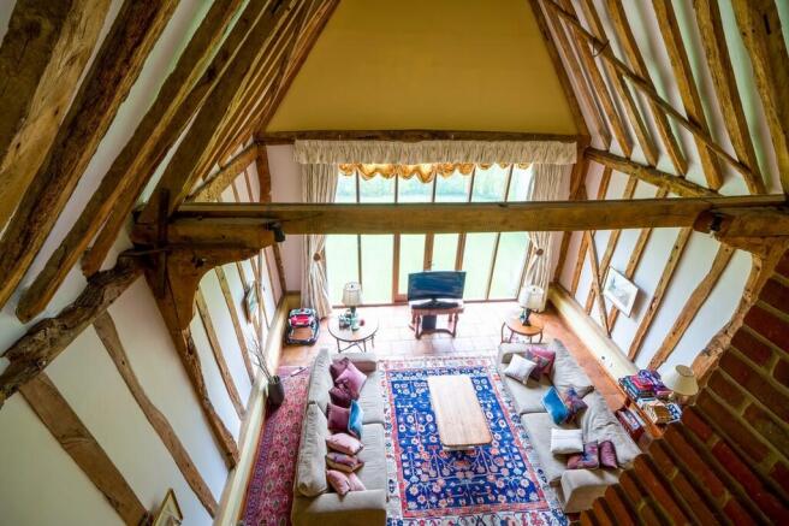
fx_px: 372
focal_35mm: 17
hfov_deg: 93.3
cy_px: 263
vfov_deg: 70.4
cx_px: 394
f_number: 7.1
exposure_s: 1/13
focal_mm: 11.2
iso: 160
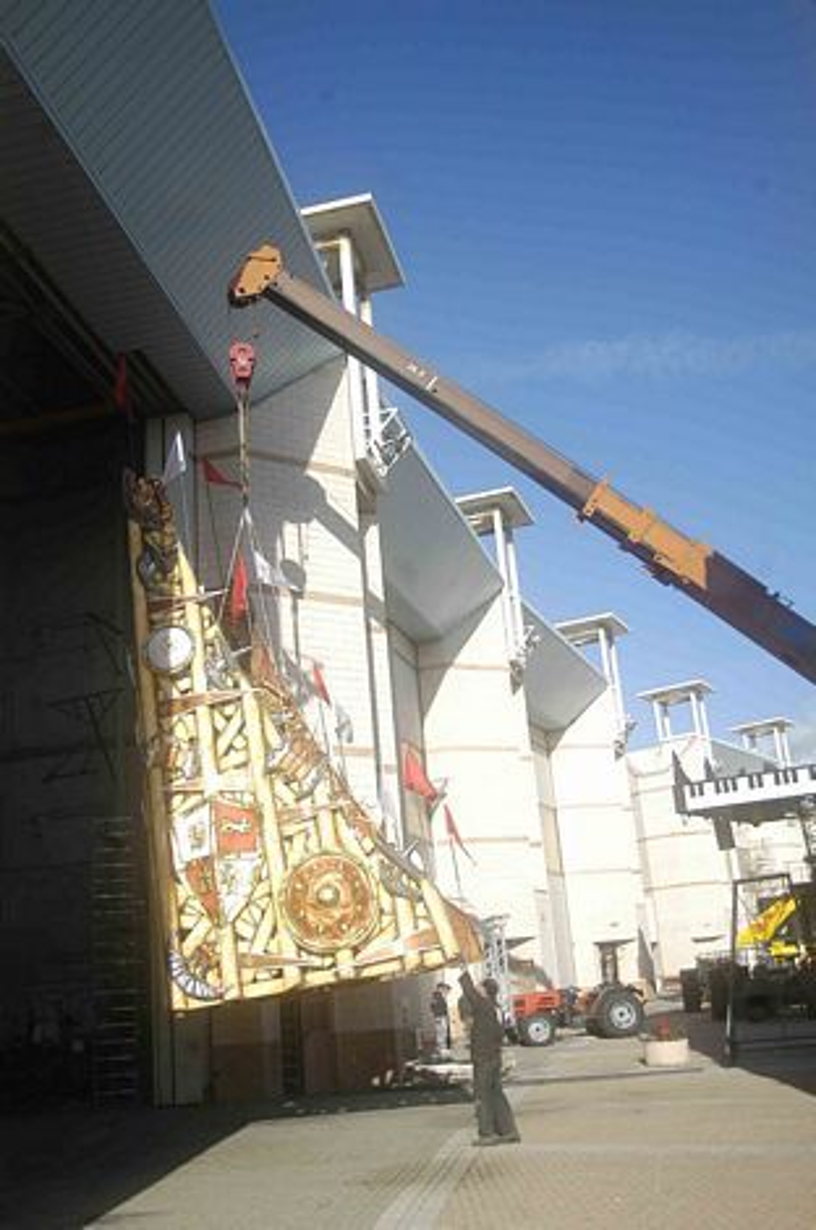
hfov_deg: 39.9
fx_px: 1125
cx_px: 408
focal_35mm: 33
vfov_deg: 57.3
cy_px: 615
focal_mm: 22
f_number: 5
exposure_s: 1/1250
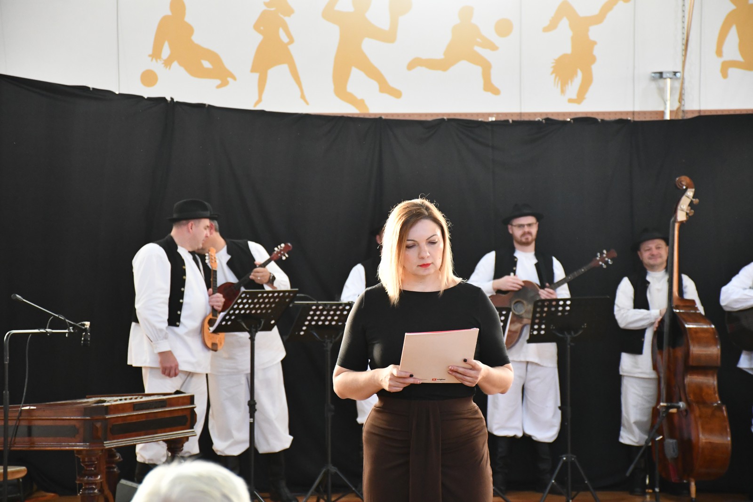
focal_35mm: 127
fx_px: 2656
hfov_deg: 16.1
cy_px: 251
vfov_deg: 10.8
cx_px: 376
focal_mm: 85
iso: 3200
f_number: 5.3
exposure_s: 1/125
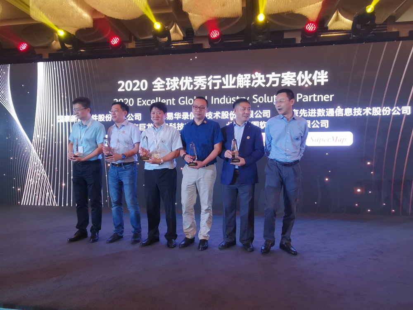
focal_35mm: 23
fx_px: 274
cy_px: 155
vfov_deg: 58.9
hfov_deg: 73.9
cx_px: 206
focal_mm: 2.35
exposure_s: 1/50
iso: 250
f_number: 2.2
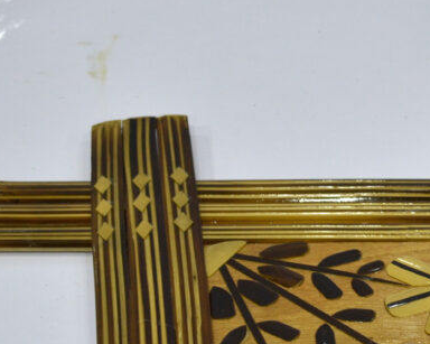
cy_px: 366
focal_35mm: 131
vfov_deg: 11.6
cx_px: 443
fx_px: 1670
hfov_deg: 14.4
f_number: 5
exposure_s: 1/60
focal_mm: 35
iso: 400
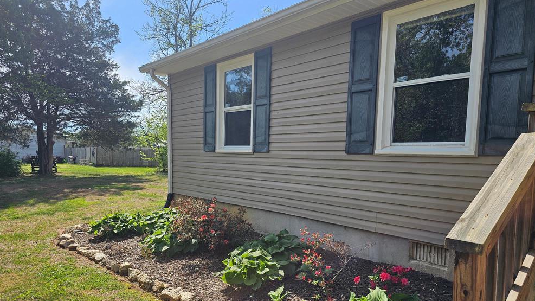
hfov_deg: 71.9
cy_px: 188
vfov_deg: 44.0
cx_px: 274
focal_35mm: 26
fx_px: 369
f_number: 1.7
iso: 10
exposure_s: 1/563
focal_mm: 6.3
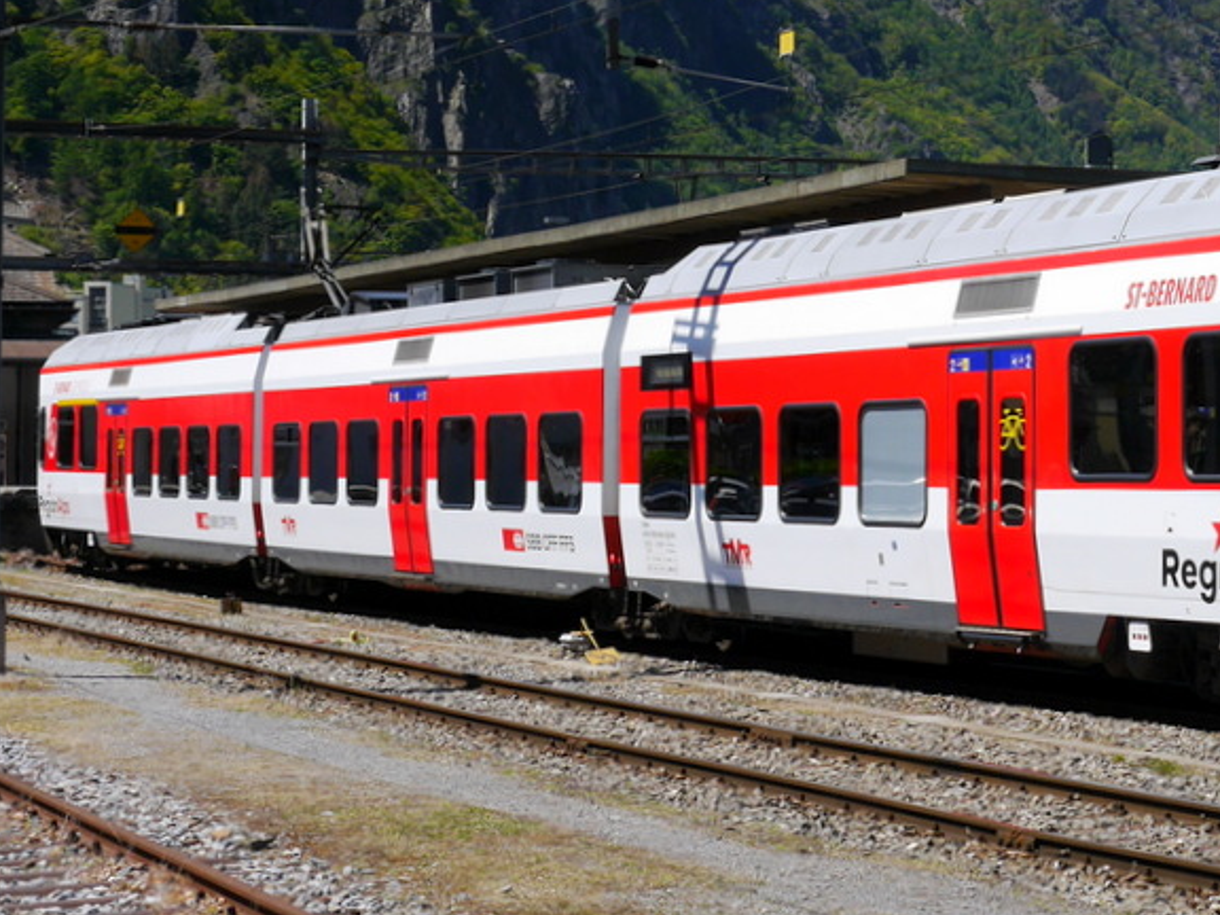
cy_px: 244
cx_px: 1248
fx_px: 3524
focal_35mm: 100
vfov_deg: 14.7
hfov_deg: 19.0
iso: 160
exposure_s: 1/400
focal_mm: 24
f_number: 9
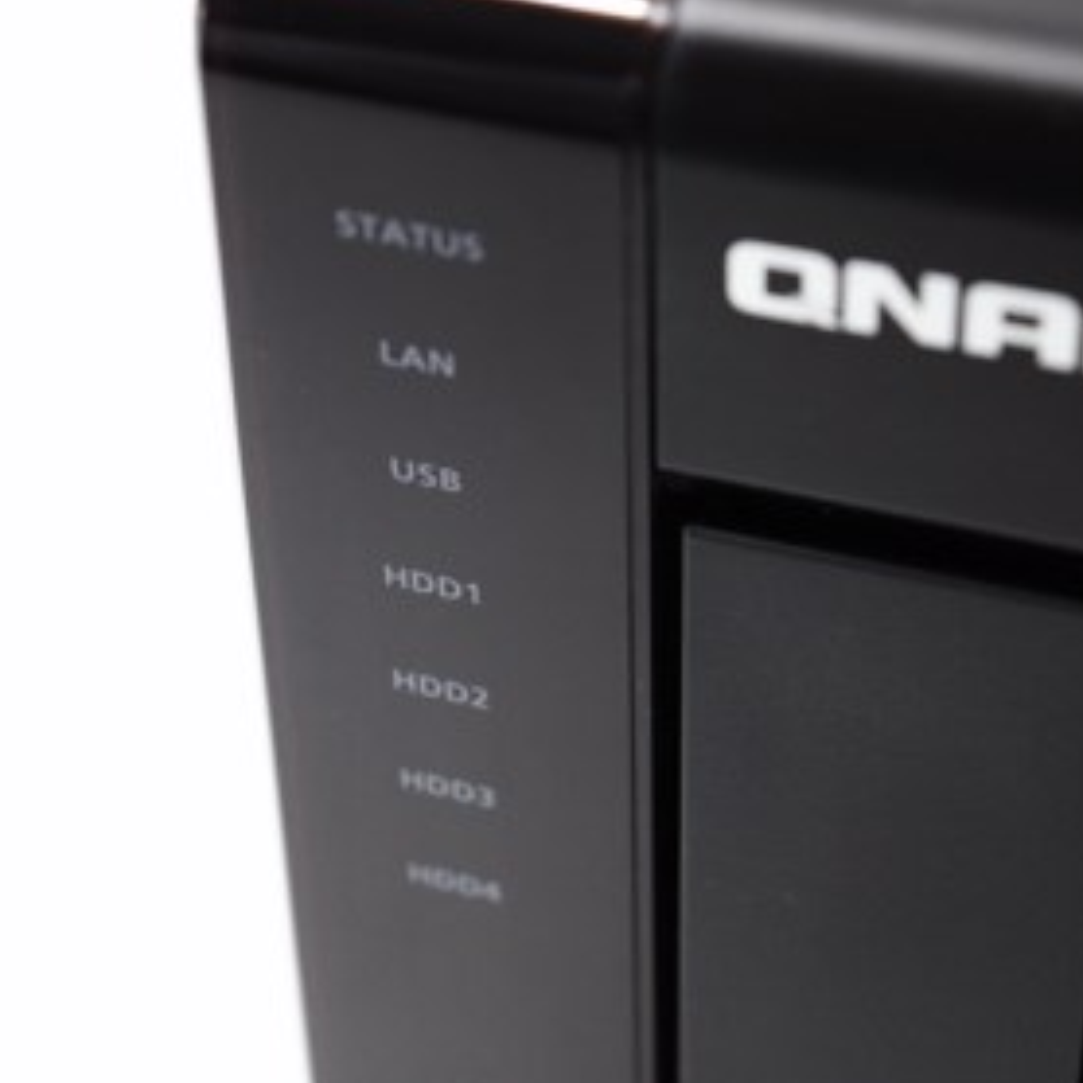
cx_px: 397
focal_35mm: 114
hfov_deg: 15.3
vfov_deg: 15.3
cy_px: 542
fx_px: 4024
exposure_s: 1/160
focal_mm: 55
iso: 400
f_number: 6.3
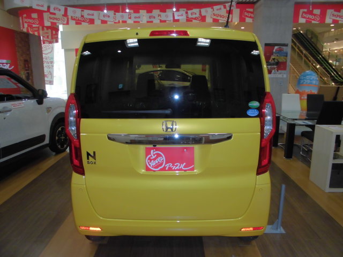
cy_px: 128
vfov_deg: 53.1
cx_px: 172
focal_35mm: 26
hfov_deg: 67.3
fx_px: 258
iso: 100
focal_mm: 4.6
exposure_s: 1/60
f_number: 3.5
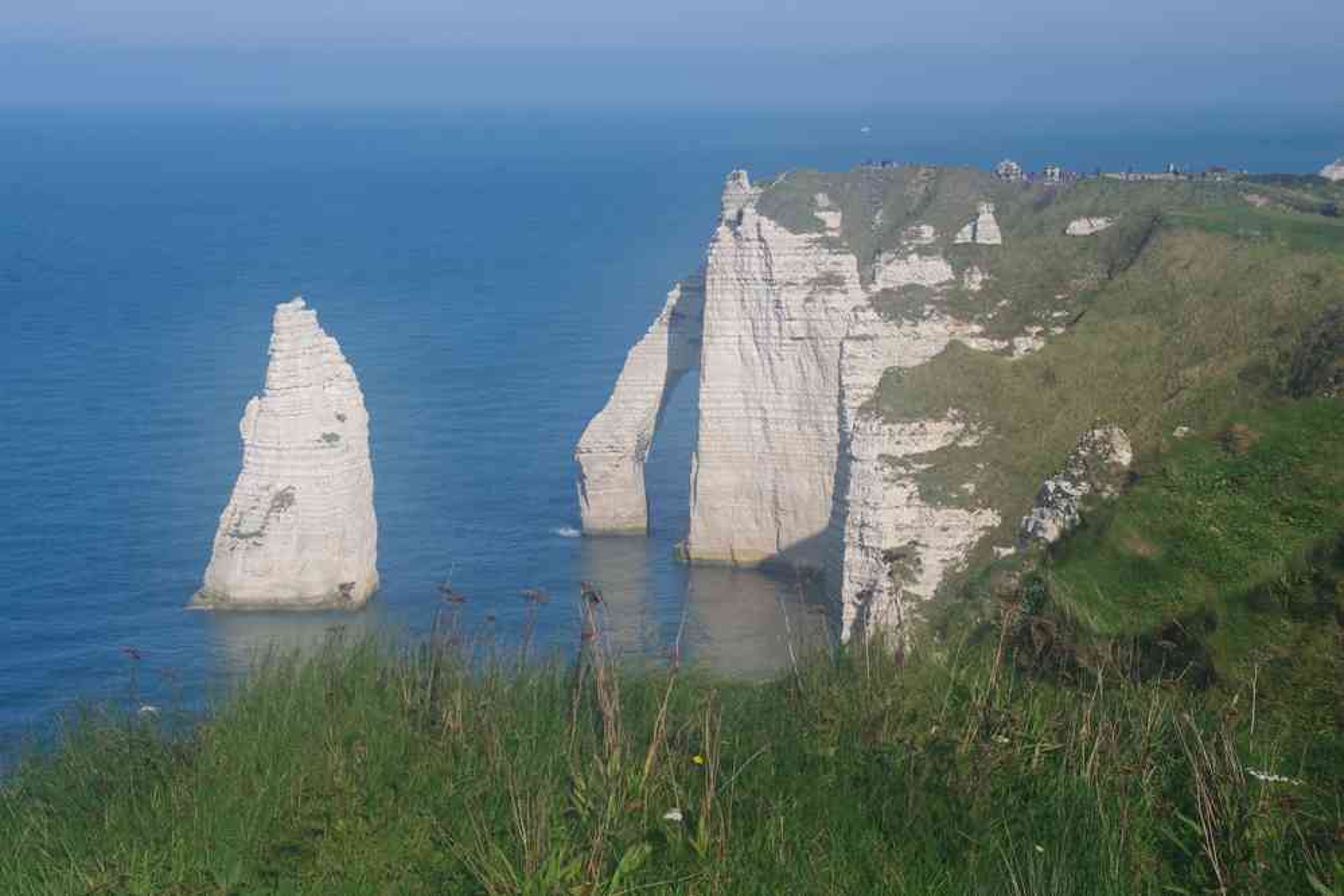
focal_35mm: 60
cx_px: 672
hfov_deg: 33.4
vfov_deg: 22.6
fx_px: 2240
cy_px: 448
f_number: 11
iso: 200
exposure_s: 1/125
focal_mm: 40
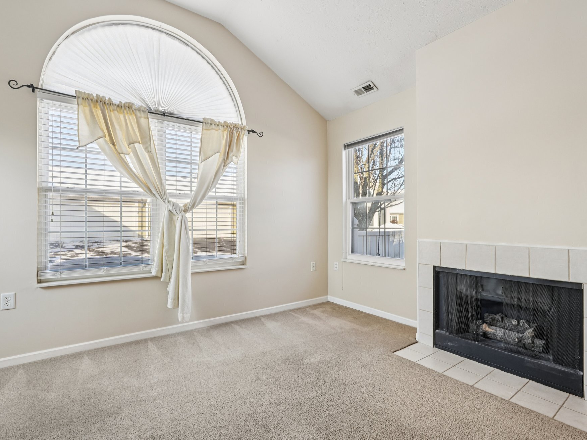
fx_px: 305
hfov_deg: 87.7
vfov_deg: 71.6
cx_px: 292
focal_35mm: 18
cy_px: 218
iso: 125
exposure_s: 1/30
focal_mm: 16
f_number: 8
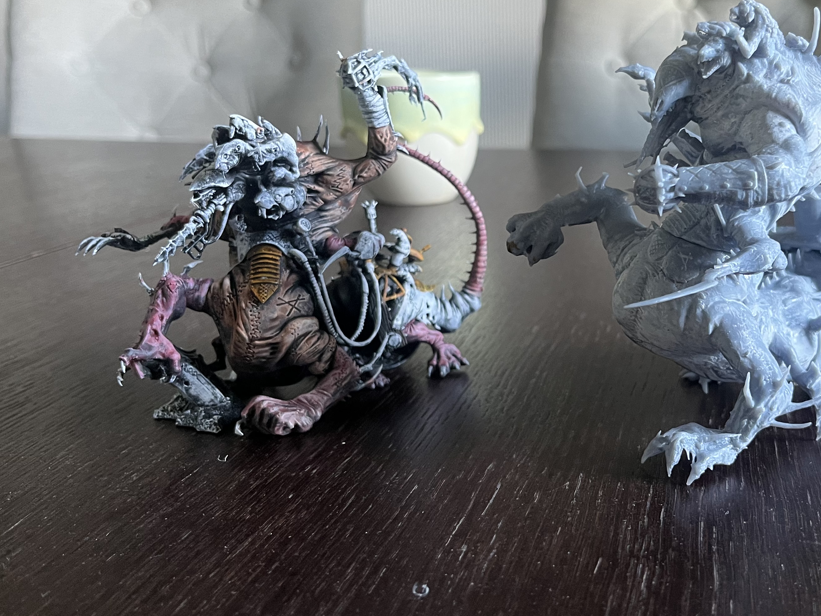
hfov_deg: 45.7
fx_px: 949
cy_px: 289
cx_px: 580
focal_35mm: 40
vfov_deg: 35.9
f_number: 1.6
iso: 160
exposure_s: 1/60
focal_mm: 5.1
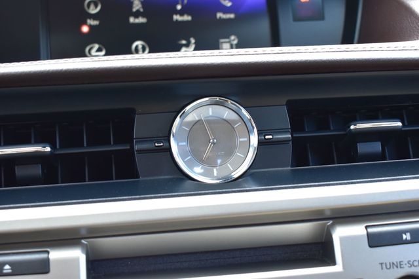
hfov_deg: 33.4
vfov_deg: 22.6
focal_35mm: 60
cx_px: 210
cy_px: 140
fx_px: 698
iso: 560
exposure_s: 1/15
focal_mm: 40
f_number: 6.3
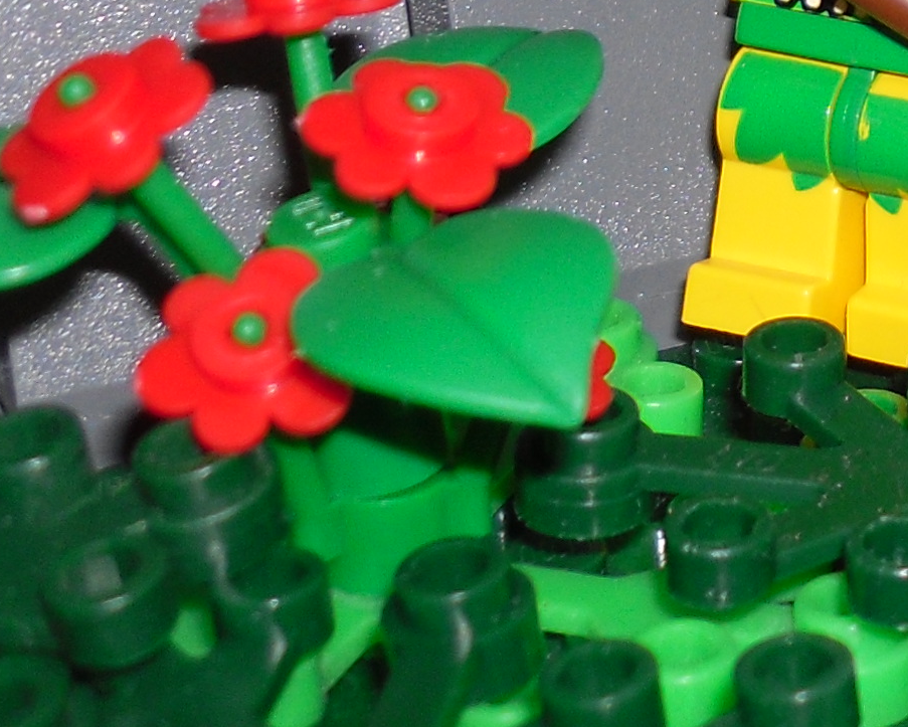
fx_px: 3602
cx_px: 1628
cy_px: -453
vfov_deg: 11.0
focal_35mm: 134
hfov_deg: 13.0
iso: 80
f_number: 8.1
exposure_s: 1/45
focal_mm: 6
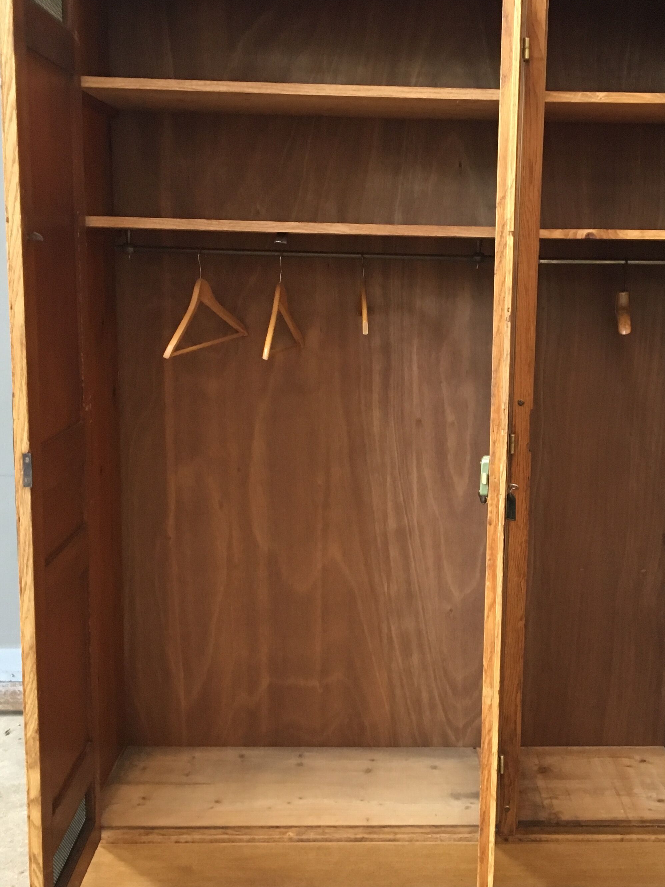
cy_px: 444
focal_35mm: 44
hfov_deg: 32.6
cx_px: 435
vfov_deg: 42.9
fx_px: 1127
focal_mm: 4.15
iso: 200
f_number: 2.2
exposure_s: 1/33
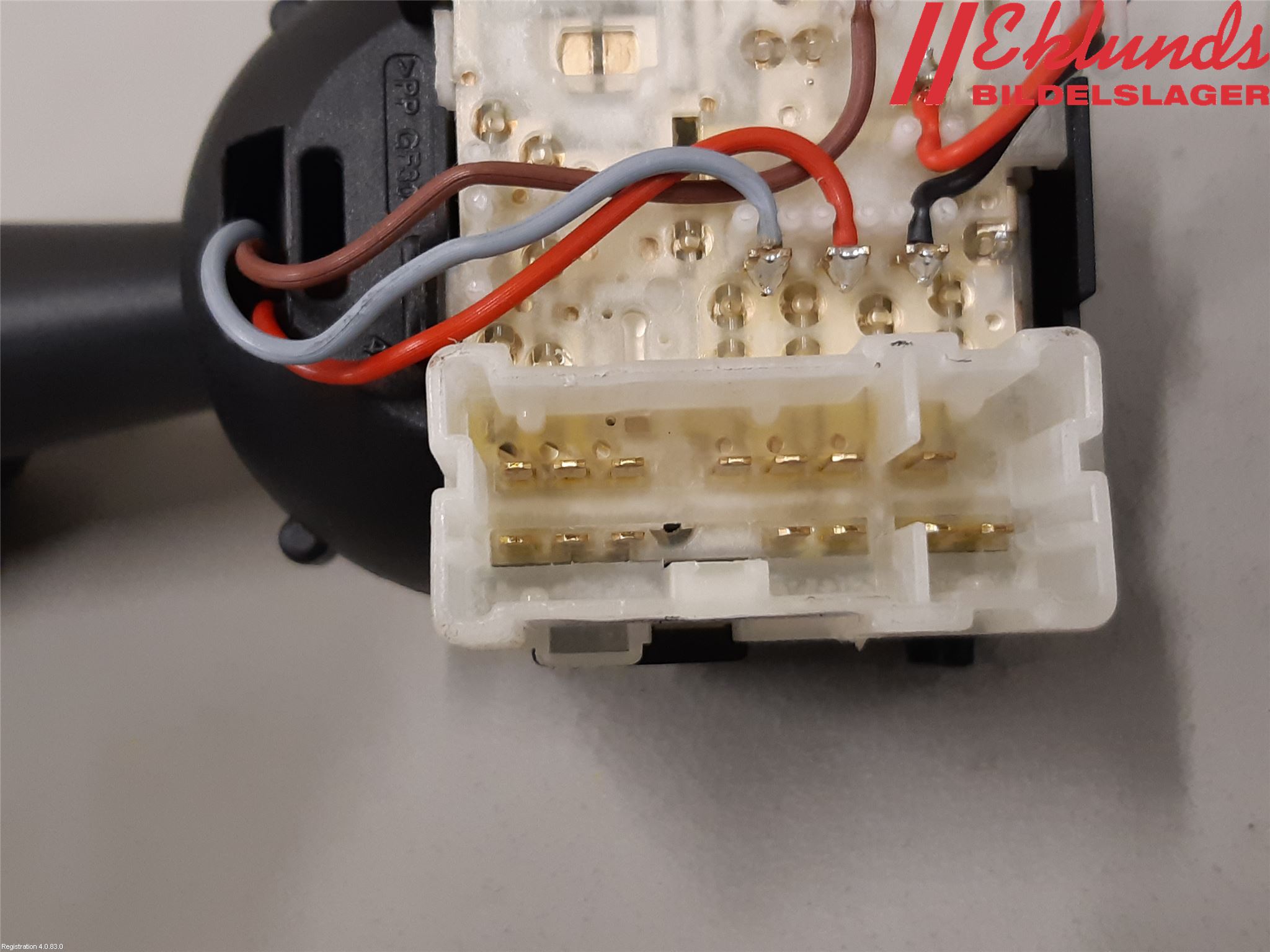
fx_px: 954
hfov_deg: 67.3
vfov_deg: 53.1
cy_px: 476
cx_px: 635
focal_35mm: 26
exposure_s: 1/50
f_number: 1.7
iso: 160
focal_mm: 3.93
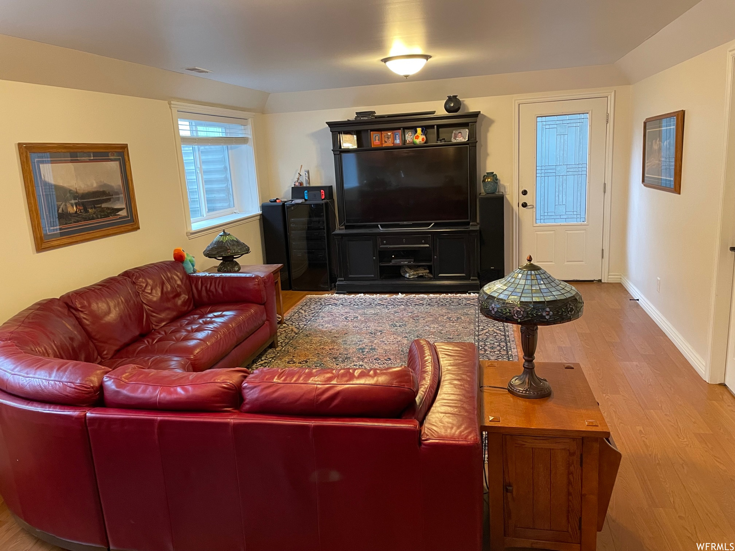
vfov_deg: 53.1
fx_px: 552
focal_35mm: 26
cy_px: 276
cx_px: 368
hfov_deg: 67.3
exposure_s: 1/60
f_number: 1.6
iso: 320
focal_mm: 4.2
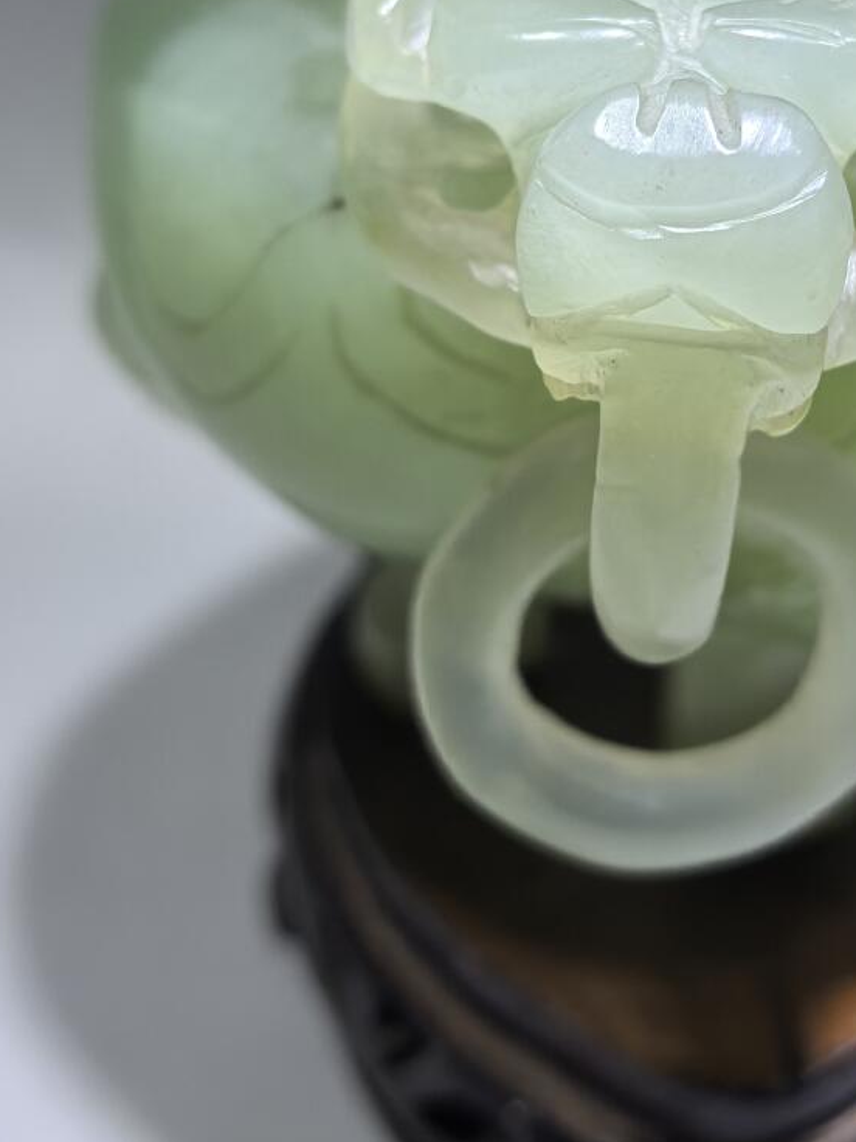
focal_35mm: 66
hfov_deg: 22.0
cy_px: 287
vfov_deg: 28.9
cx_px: 659
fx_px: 2176
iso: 1250
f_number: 2
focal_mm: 6.98
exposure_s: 1/880
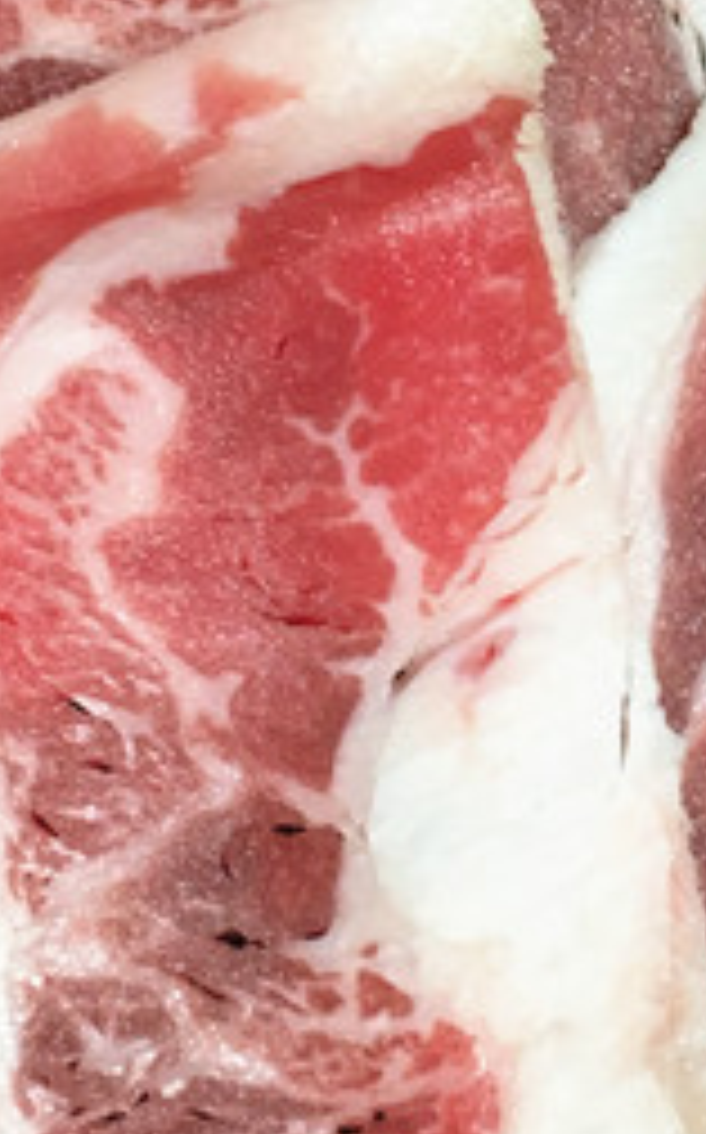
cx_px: 405
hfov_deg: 11.5
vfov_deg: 18.1
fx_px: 3518
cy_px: 218
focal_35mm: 114
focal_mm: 4.15
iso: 64
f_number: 2.2
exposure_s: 1/33
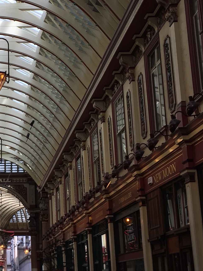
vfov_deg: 26.7
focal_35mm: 73
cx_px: -16
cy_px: 127
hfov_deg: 19.4
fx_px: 571
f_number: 2.2
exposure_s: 1/380
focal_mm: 4.15
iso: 32
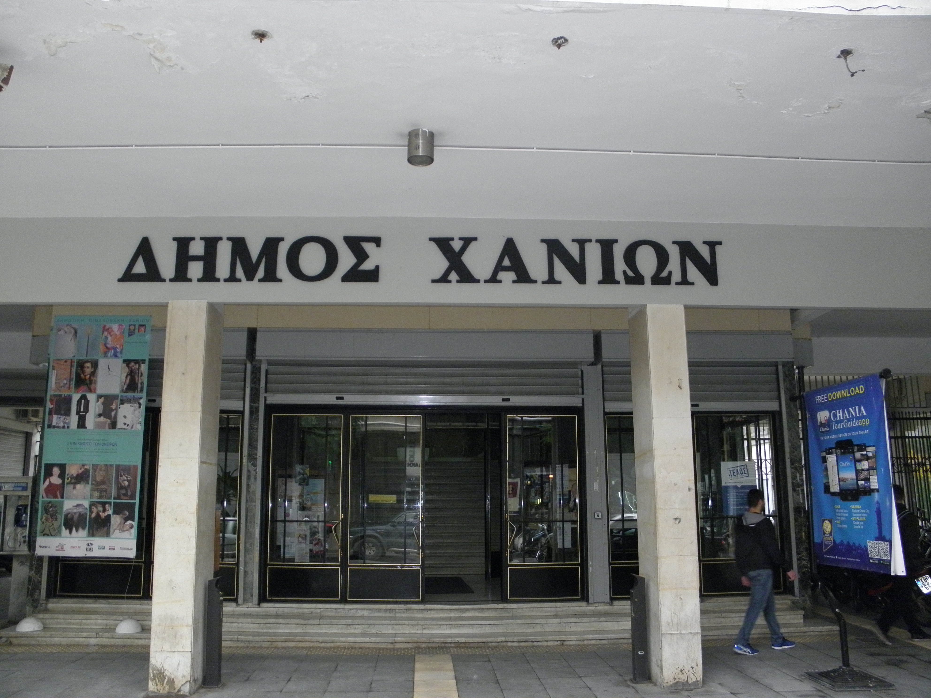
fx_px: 753
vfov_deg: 49.7
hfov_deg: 63.4
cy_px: 349
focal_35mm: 28
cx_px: 466
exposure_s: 1/30
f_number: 3.5
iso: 250
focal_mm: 5
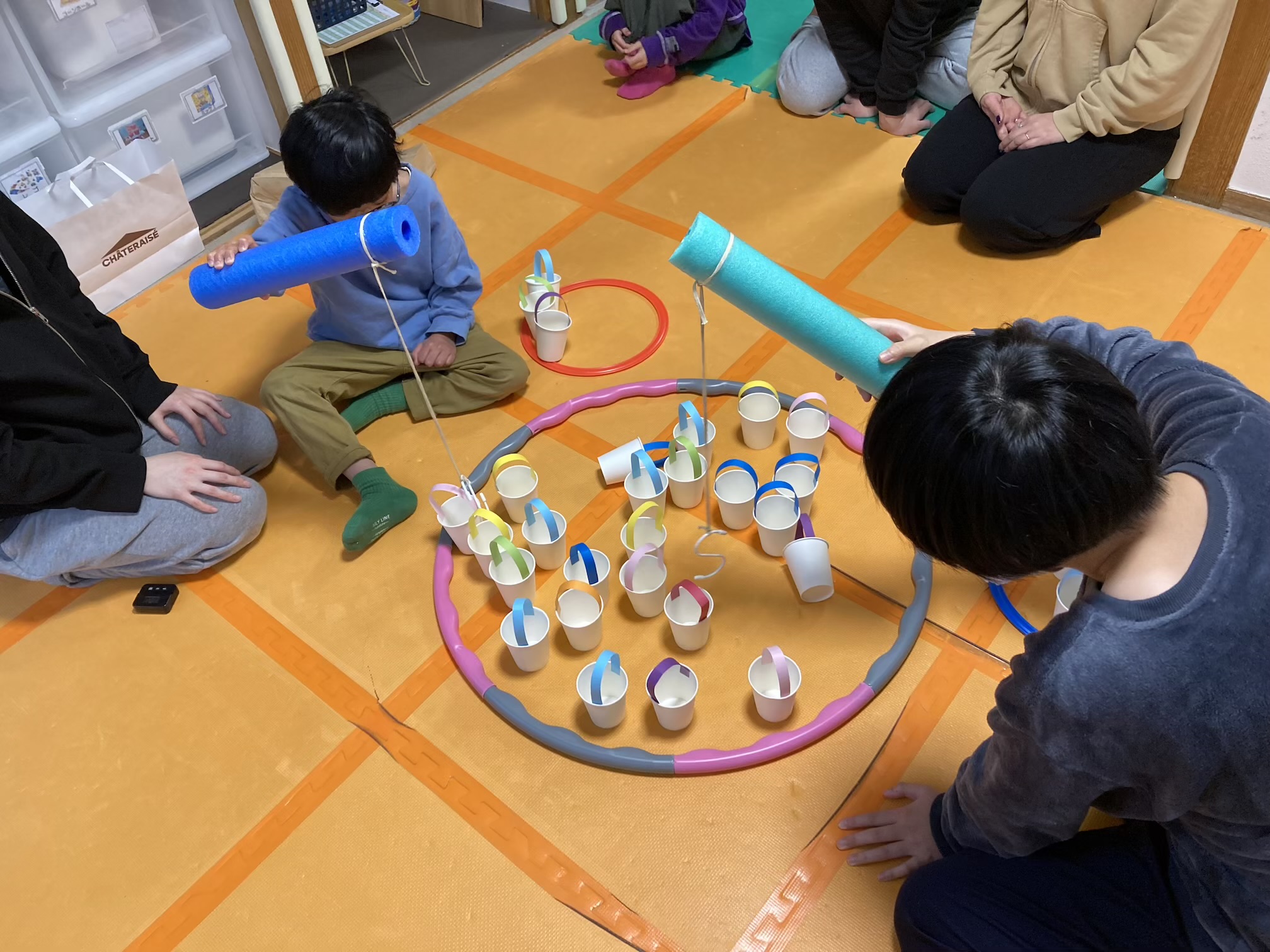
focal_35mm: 28
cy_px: 476
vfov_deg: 49.7
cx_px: 635
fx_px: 1027
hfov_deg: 63.4
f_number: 1.8
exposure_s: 1/60
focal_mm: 3.99
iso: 160
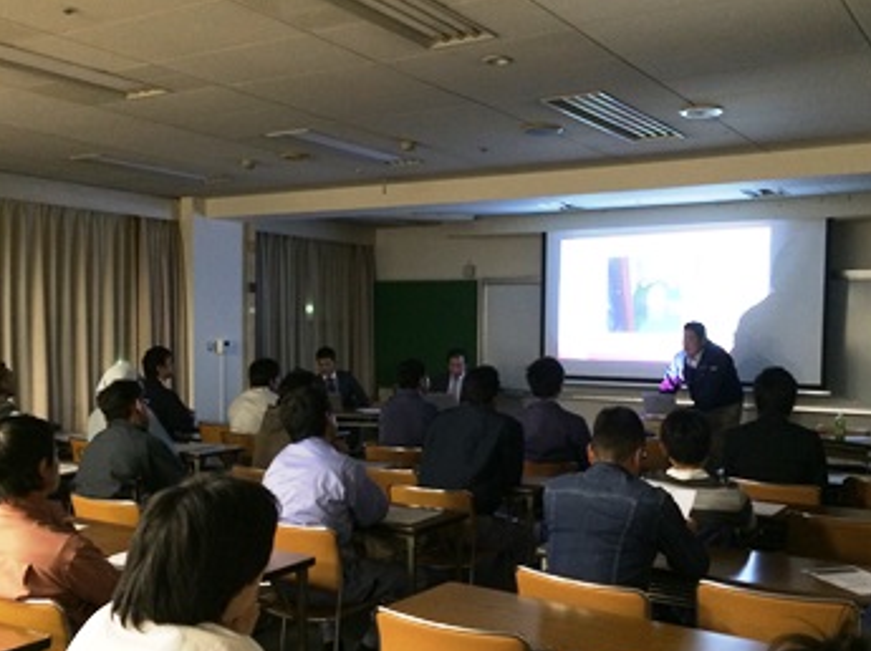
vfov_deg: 36.7
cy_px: 376
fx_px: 980
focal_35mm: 39
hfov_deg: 47.9
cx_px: 437
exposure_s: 1/24
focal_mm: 4.12
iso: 320
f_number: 2.2
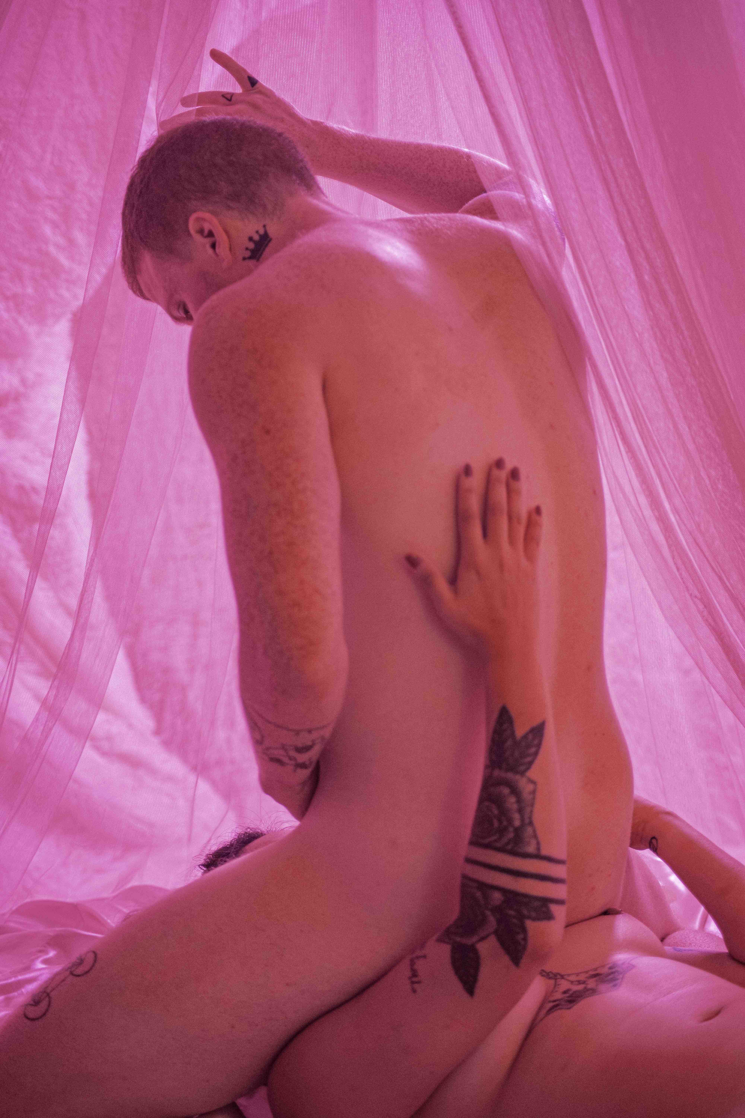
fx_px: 2173
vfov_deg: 28.8
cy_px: 559
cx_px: 372
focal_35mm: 70
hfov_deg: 19.5
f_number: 4
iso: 4000
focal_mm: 70
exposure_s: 1/160
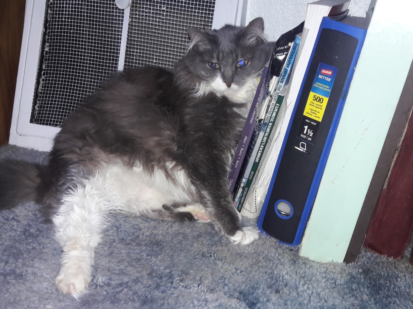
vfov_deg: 49.7
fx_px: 334
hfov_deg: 63.4
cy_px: 154
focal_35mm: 28
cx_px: 206
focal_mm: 3.7
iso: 80
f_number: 1.9
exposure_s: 1/30
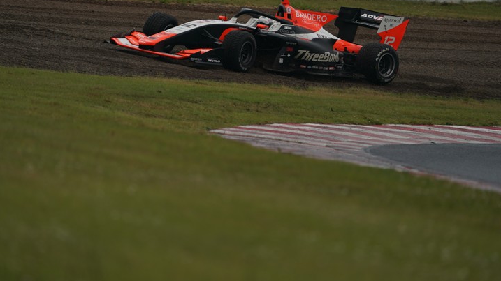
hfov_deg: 3.4
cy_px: 151
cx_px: 250
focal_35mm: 631
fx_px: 8381
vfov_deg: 1.9
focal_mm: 600
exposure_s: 1/1000
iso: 200
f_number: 6.3
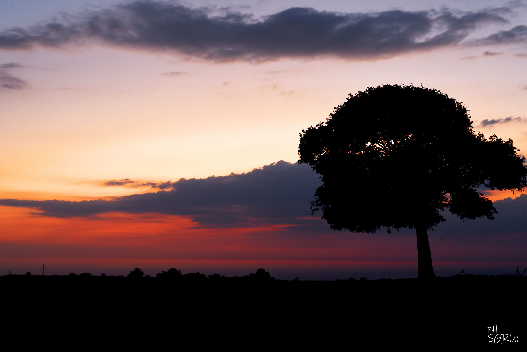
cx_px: 264
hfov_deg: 39.6
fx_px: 732
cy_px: 176
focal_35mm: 50
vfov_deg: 27.0
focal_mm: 50
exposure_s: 2.5
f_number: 11
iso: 50
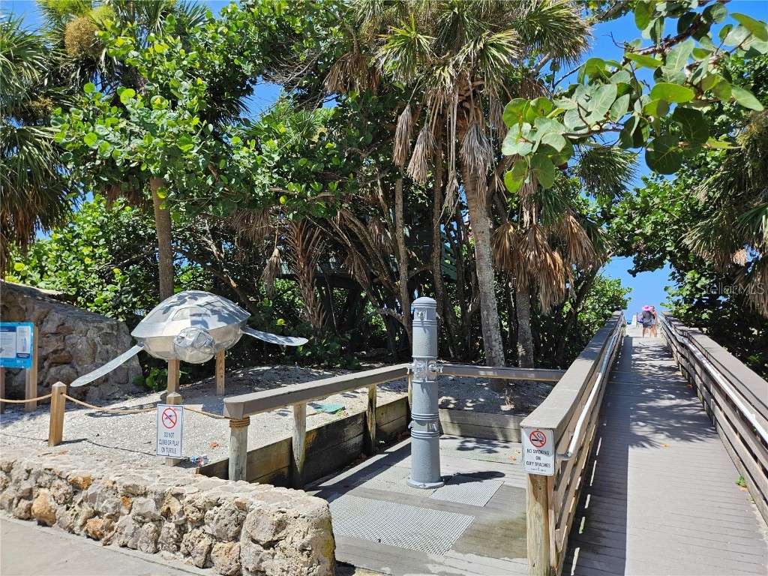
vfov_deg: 58.9
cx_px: 384
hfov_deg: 73.9
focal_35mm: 23
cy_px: 288
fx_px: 510
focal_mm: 5.4
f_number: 1.8
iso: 32
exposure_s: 1/1399
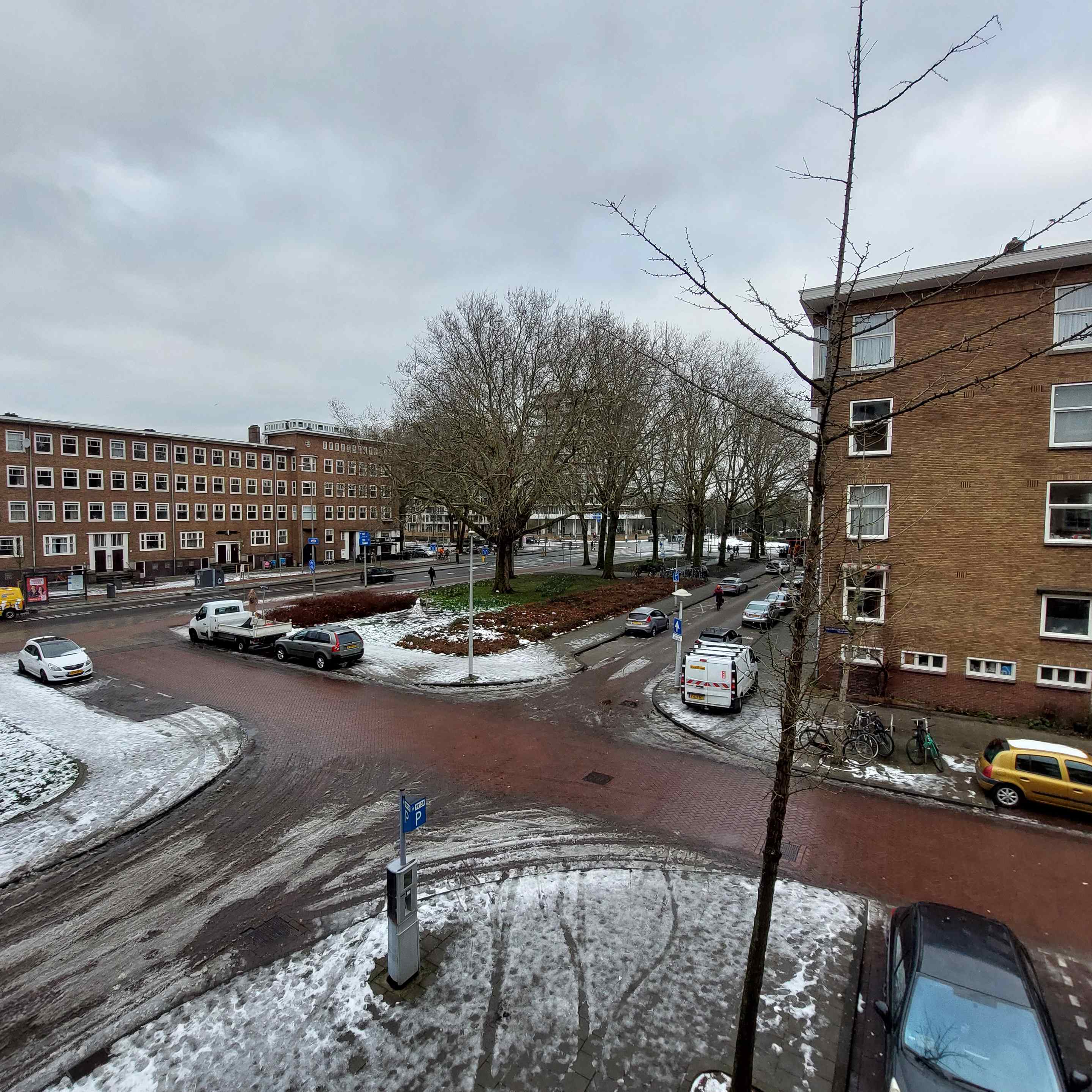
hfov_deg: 87.3
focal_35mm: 16
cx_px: 510
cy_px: 534
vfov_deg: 87.4
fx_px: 571
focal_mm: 1.74
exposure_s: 1/264
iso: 50
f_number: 2.2
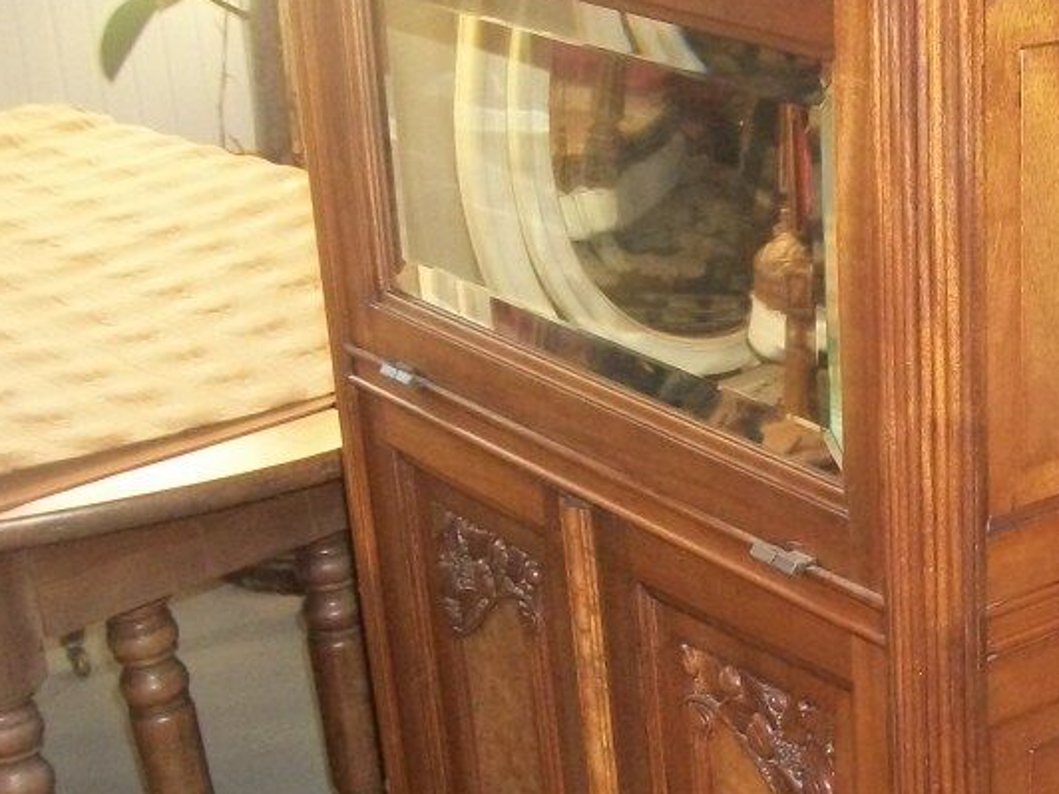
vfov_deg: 18.8
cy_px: 722
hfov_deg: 23.4
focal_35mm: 77
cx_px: 1232
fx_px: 2356
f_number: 2.9
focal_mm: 5.7
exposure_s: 1/30
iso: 250
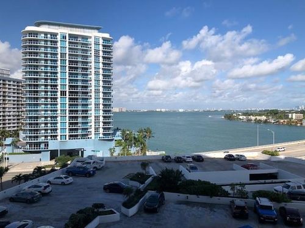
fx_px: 247
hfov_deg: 63.4
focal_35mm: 28
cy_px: 114
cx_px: 152
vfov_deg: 49.7
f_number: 1.8
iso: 20
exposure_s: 1/3436
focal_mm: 3.99
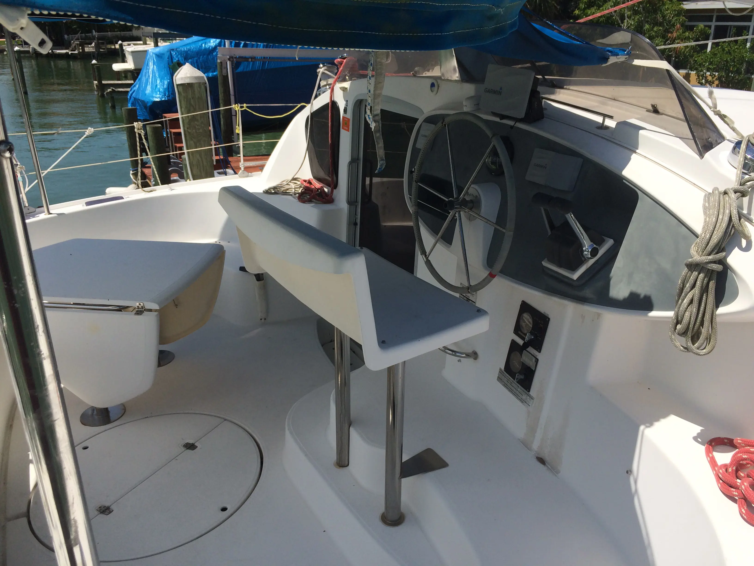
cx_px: 377
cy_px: 283
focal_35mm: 29
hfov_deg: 61.7
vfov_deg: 48.2
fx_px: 632
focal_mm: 4.15
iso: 32
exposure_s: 1/3731
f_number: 2.2
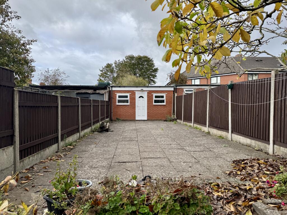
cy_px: 108
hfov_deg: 71.6
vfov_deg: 56.8
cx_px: 144
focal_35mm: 24
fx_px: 199
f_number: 1.78
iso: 80
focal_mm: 6.76
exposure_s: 1/1456
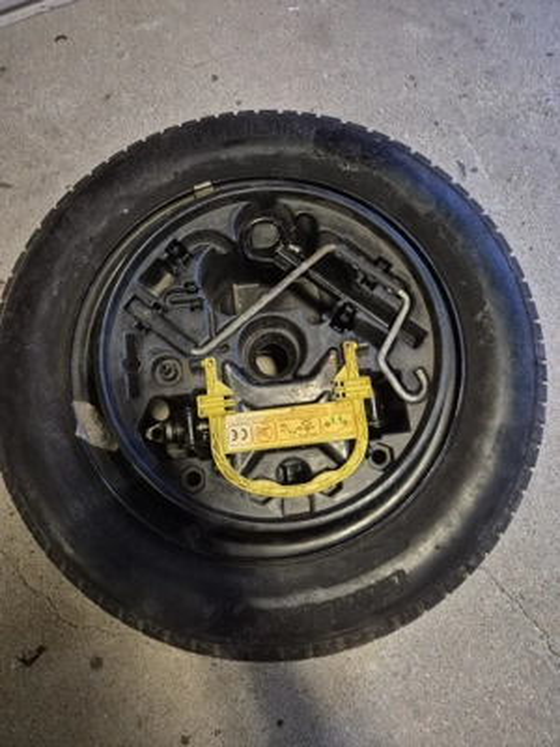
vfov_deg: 73.9
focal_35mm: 23
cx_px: 280
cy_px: 374
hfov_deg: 58.9
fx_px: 496
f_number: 1.8
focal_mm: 5.4
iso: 1600
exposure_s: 1/50
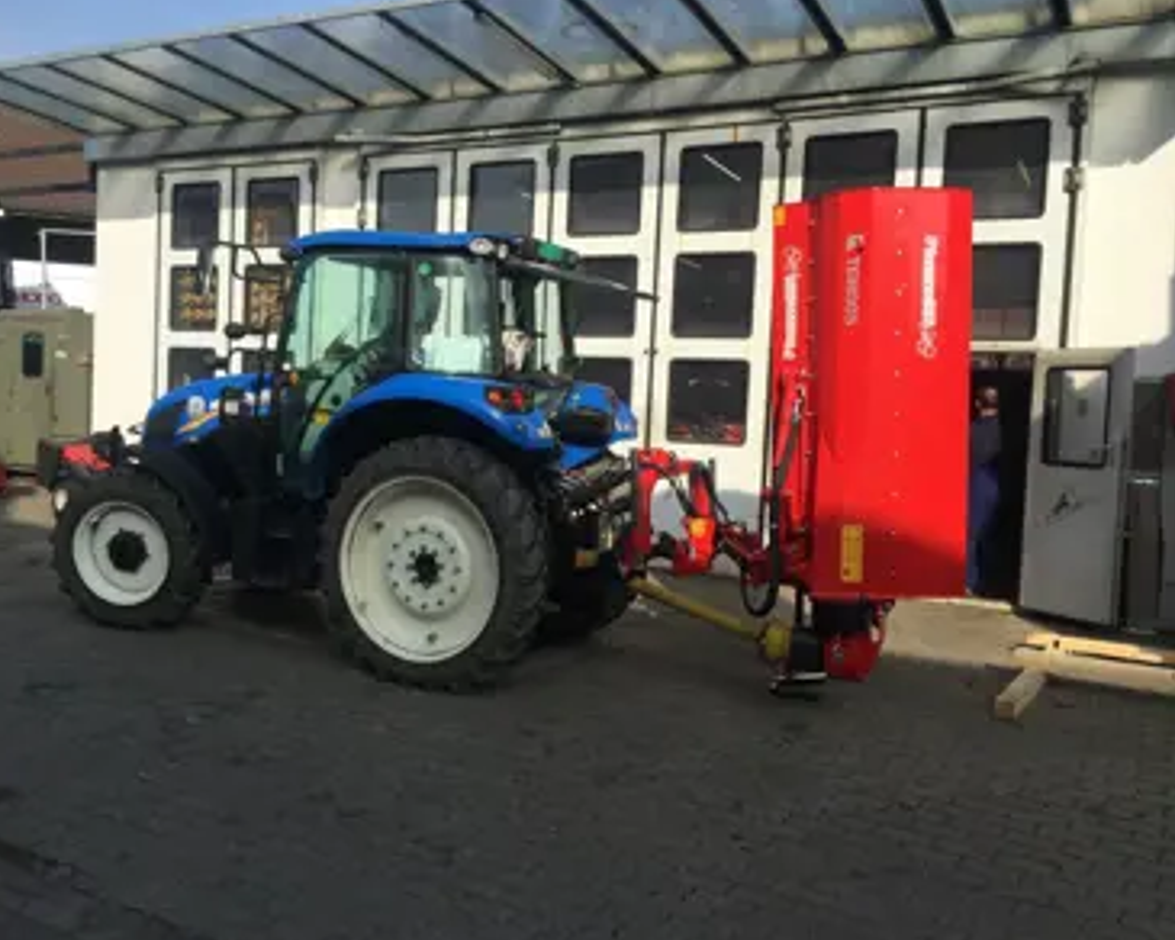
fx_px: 1078
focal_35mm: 31
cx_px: 534
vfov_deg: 47.1
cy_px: 470
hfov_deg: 57.1
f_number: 2.2
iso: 32
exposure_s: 1/1647
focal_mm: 4.15
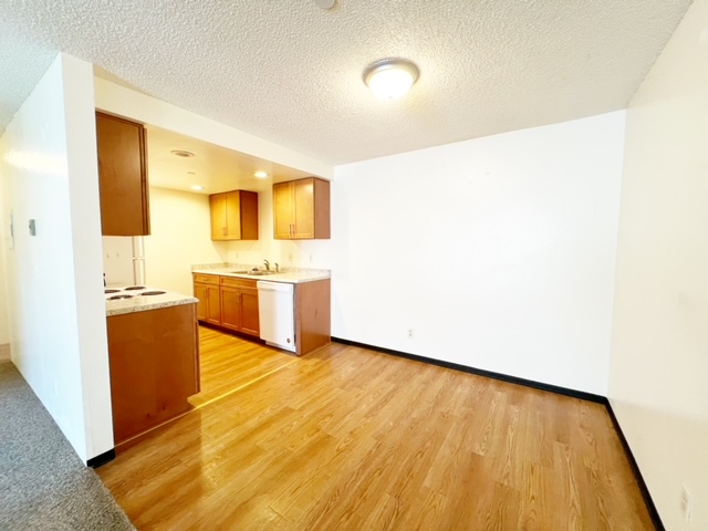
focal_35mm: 13
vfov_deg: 89.9
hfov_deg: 106.2
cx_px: 354
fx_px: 266
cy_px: 266
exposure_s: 1/60
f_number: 1.8
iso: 160
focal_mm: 1.57
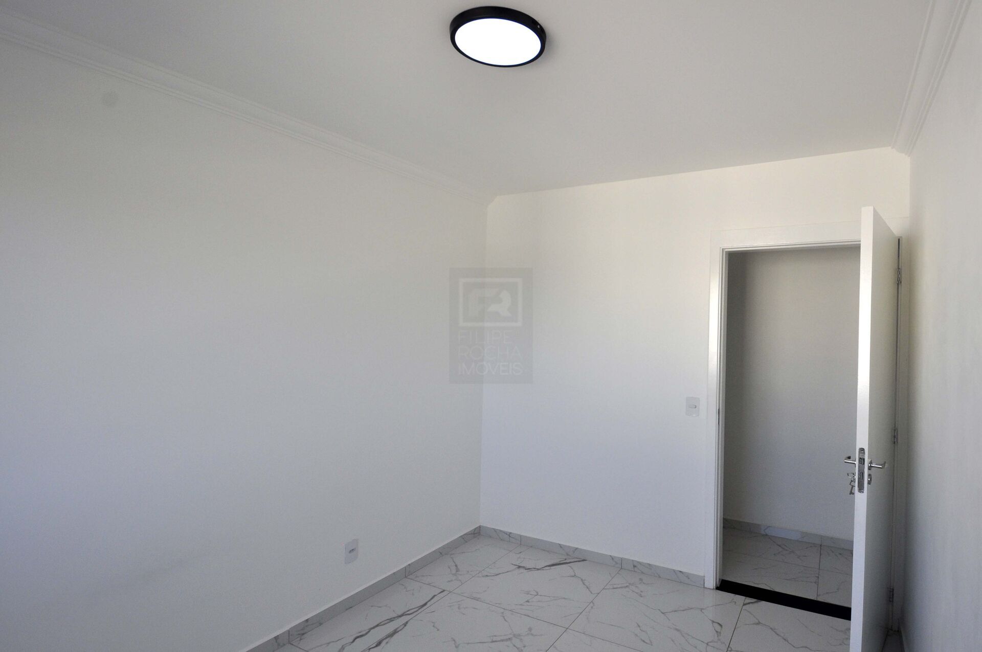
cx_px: 491
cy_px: 326
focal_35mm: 15
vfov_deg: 77.2
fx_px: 409
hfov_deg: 100.5
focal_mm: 10
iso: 400
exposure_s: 1/200
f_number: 7.1
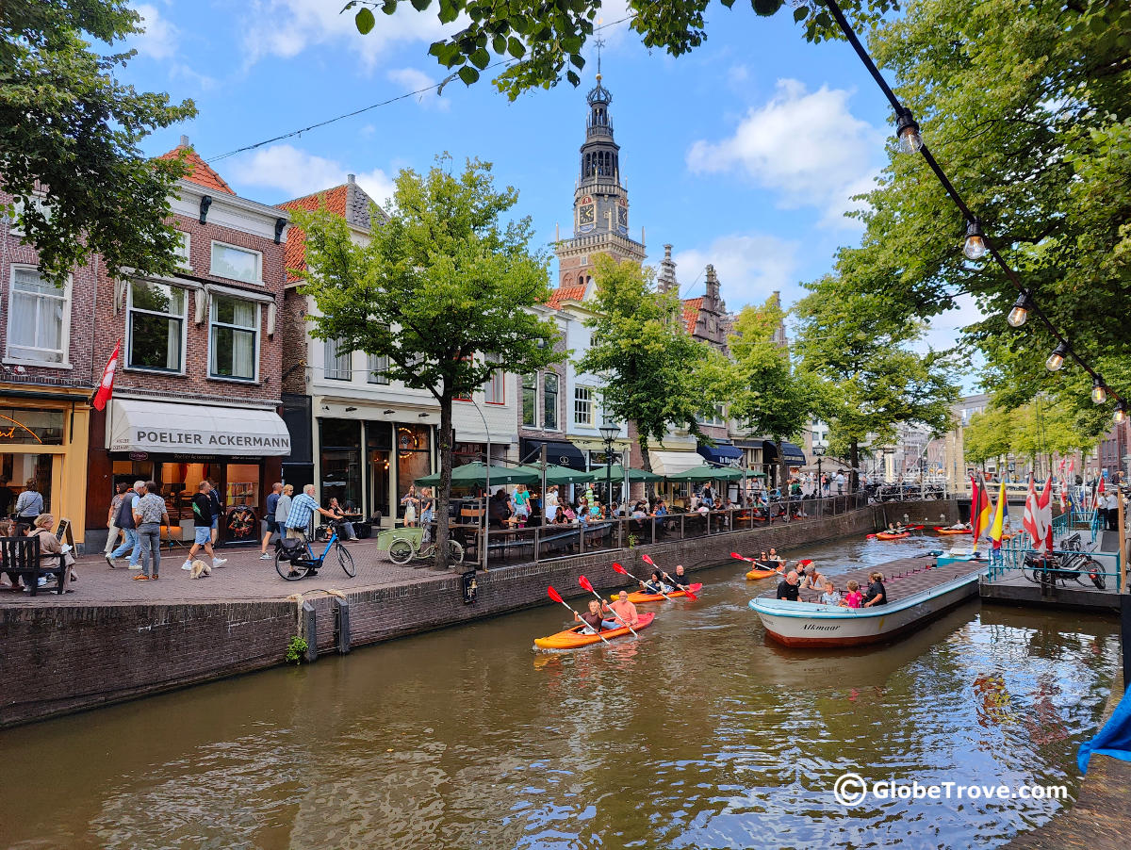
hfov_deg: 73.9
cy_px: 425
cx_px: 566
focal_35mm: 23
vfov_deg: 58.9
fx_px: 752
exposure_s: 1/817
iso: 50
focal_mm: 6.06
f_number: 1.8
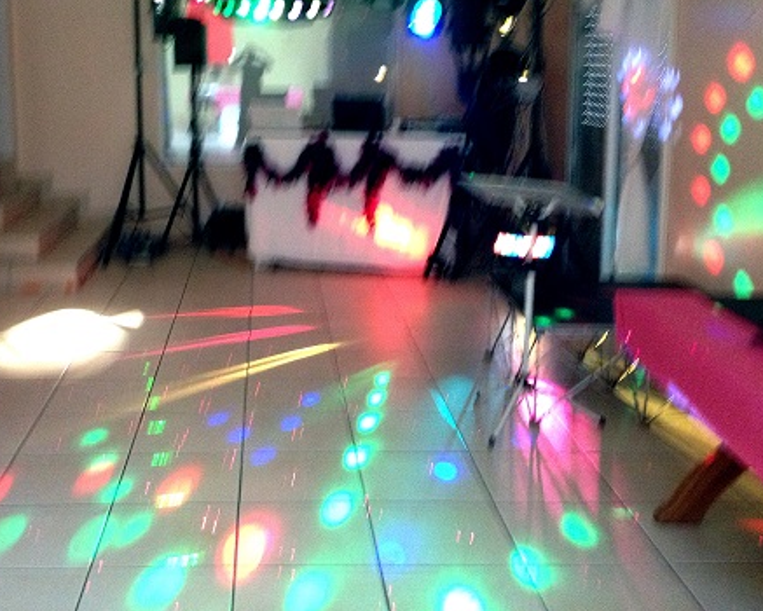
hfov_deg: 37.1
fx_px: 1130
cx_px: 281
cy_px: 194
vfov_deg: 30.0
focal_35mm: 50
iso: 320
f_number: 2.4
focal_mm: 4.28
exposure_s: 1/20
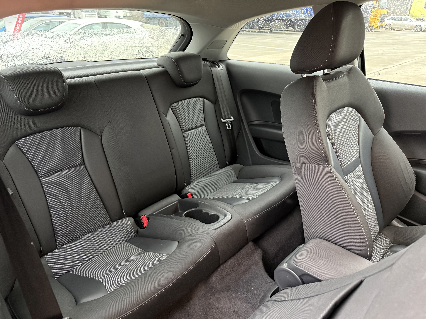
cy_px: 160
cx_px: 213
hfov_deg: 71.6
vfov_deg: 56.8
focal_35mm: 24
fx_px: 295
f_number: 1.78
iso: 1000
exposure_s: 1/35
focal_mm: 6.76
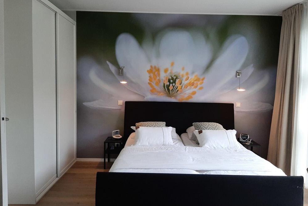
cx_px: 158
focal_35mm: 28
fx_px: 239
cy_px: 99
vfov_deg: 46.4
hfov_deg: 65.5
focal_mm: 3.93
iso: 160
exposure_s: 1/50
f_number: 1.7
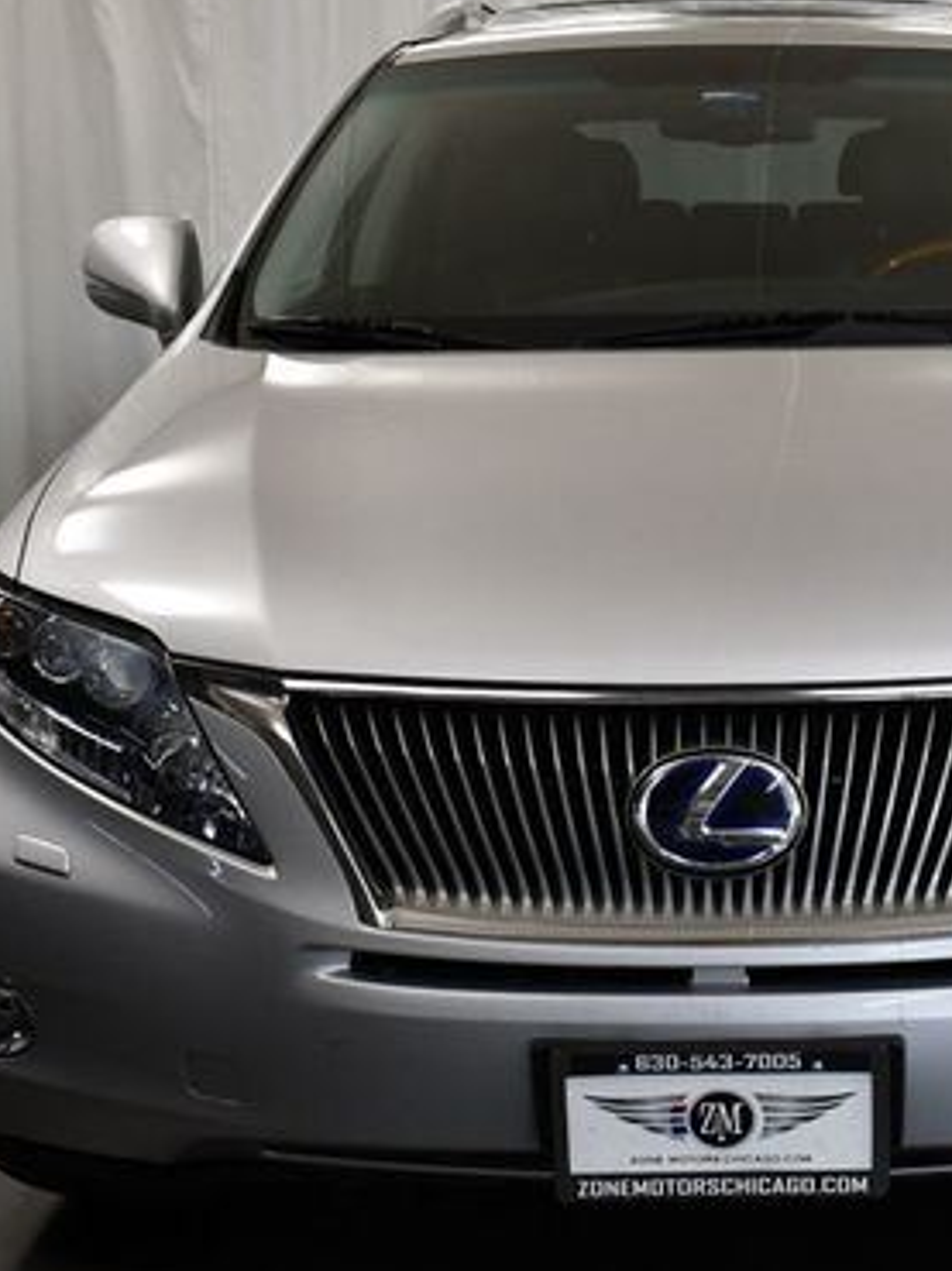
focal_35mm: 60
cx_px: 725
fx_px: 2203
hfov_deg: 24.1
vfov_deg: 32.2
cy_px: 680
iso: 800
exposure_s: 1/250
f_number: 3.5
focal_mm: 18
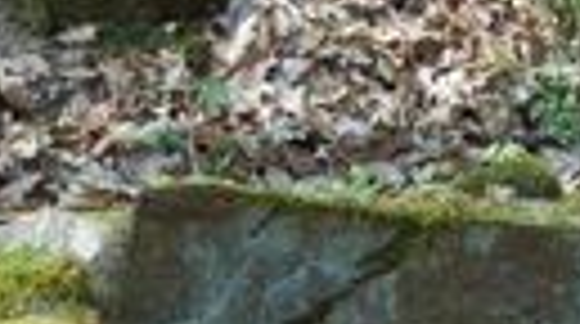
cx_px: 823
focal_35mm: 287
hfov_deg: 7.4
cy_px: 684
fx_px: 4406
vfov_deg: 4.2
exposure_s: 1/160
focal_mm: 46
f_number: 6.3
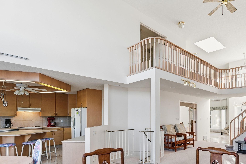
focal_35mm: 23
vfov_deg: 53.2
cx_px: 155
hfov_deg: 74.7
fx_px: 157
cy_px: 117
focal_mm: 14
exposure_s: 1/60
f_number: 8
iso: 100
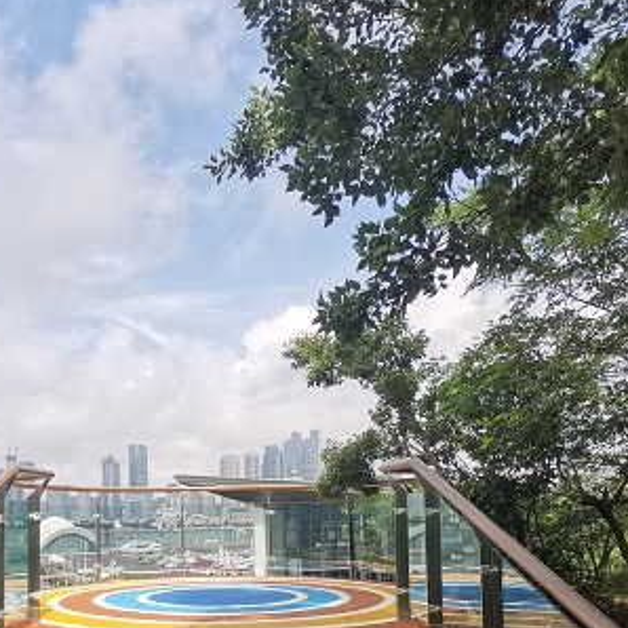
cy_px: 474
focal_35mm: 34
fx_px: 698
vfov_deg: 46.6
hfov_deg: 47.7
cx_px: 210
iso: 50
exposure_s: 1/871
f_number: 2.2
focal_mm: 2.23
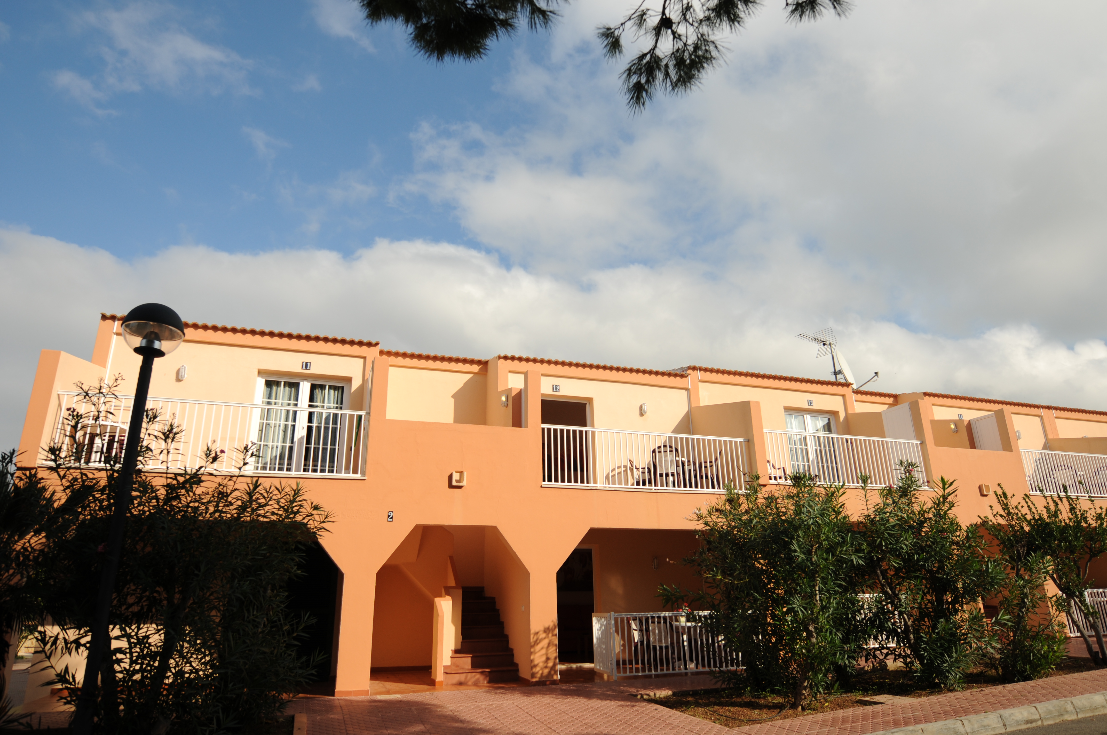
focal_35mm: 21
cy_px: 368
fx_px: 645
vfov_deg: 59.4
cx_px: 554
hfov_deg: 81.3
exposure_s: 1/2500
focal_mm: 14
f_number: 2.8
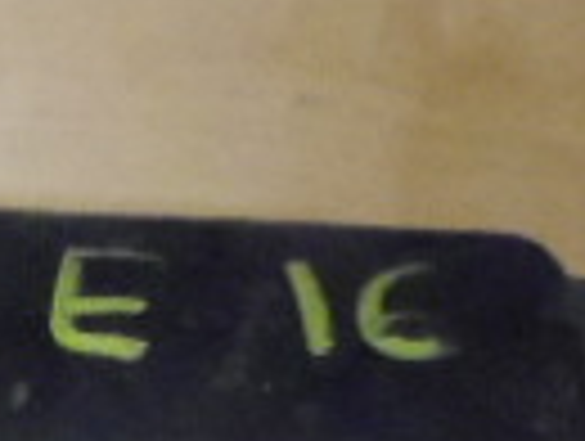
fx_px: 3081
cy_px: 1066
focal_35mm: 182
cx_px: -54
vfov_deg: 7.6
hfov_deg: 10.7
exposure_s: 1/20
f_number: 4.7
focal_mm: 6.64
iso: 1600
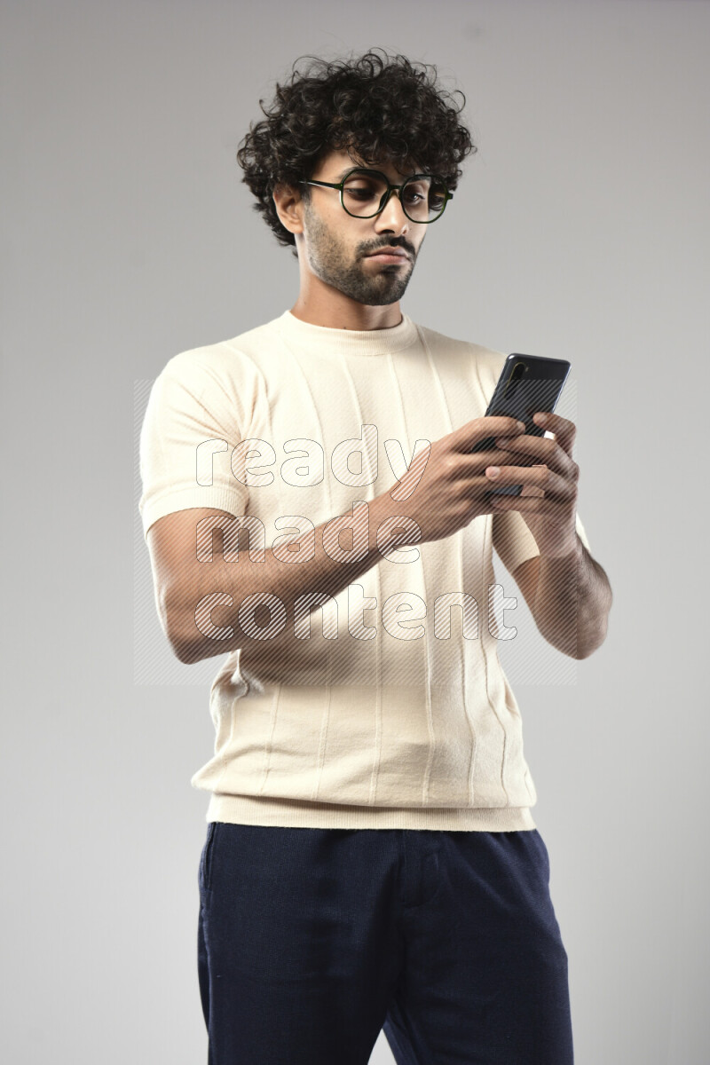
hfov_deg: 20.9
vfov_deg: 31.0
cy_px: 532
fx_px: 1923
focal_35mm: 65
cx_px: 355
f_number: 5
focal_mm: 65
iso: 400
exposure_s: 1/125
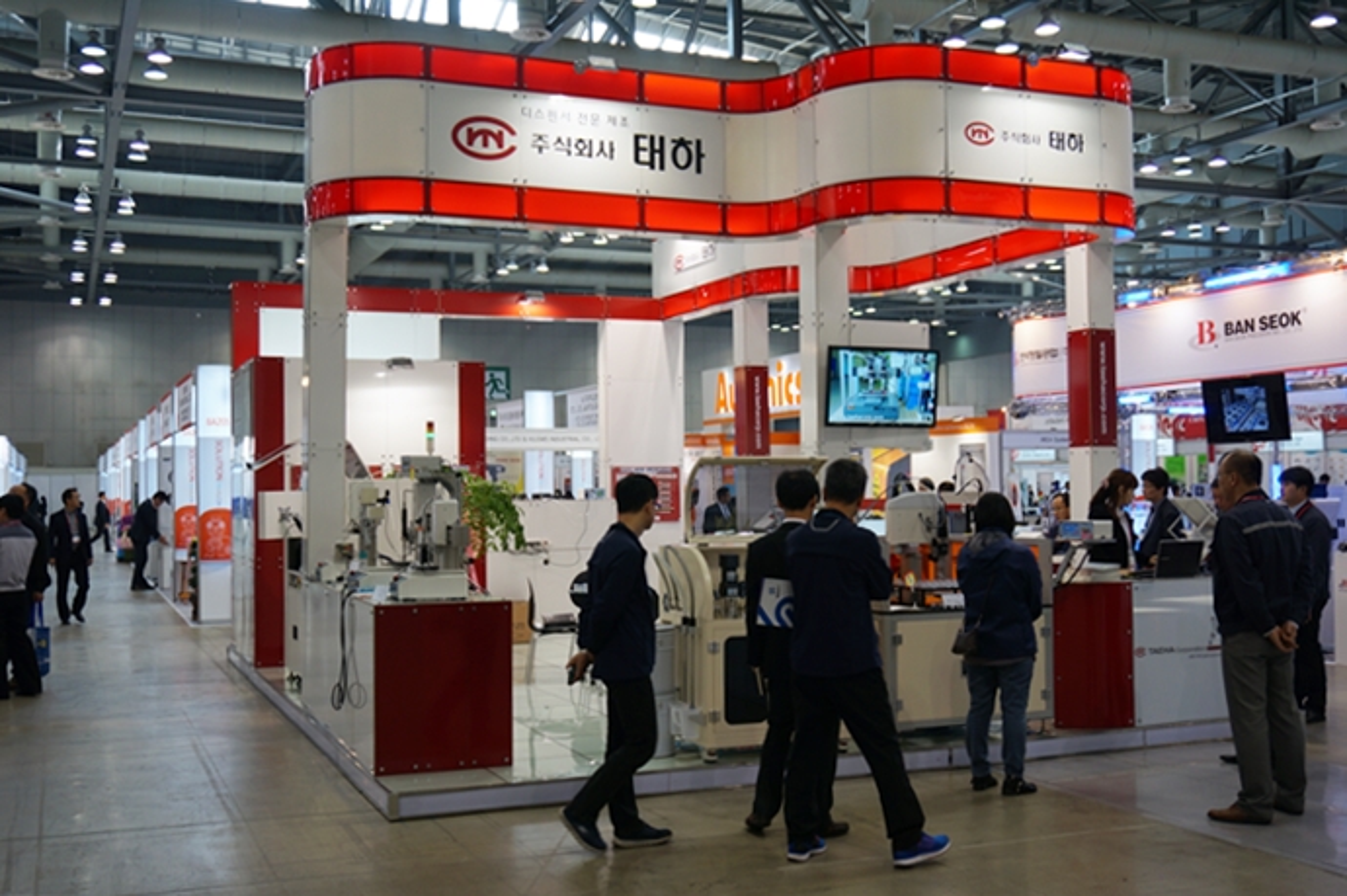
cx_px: 674
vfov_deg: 35.4
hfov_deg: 51.3
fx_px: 1402
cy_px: 448
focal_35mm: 38
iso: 200
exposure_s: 1/60
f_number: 4.5
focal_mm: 25
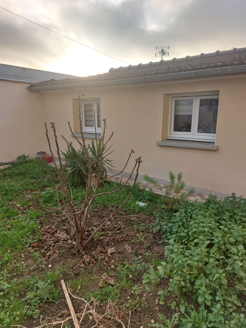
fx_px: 237
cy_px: 164
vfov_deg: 69.4
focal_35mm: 25
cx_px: 123
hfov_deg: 54.9
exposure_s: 1/174
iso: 25
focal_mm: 5.23
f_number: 1.8
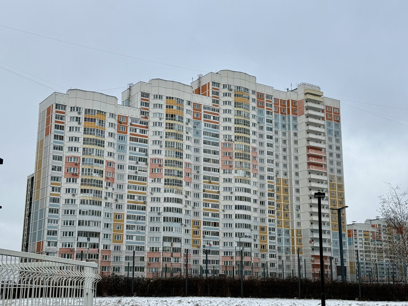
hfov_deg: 39.7
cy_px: 153
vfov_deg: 30.3
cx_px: 204
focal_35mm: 48
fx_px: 566
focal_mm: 6.76
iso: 80
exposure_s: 1/641
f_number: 1.78
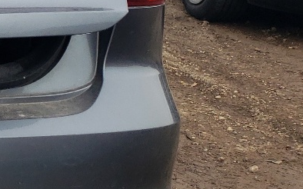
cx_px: -298
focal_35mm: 112
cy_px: 41
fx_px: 925
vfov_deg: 11.6
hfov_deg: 15.2
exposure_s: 1/909
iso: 50
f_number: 1.5
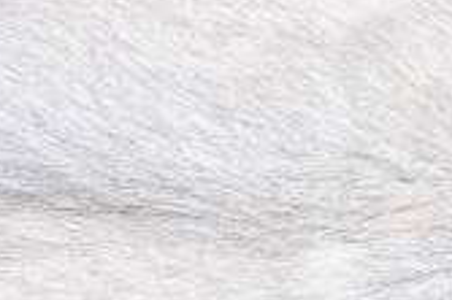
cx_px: 1413
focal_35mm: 187
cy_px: 586
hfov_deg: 8.8
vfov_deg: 7.1
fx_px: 2346
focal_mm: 16
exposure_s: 1/500
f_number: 4
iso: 200
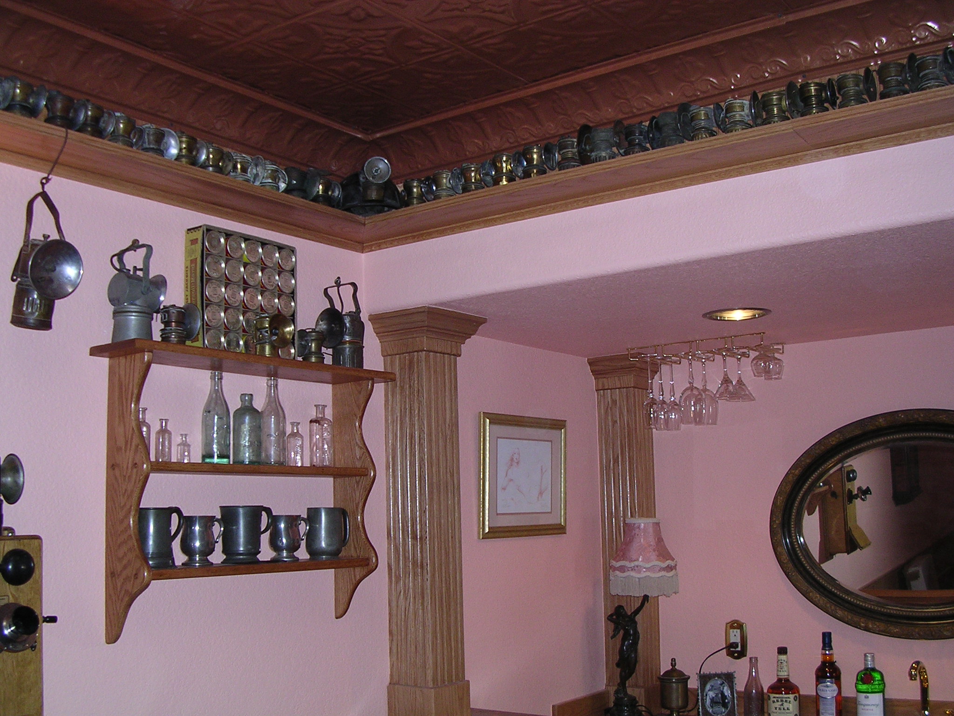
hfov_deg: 49.0
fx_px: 1047
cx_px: 477
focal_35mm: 38
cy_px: 358
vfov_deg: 37.7
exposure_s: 1/60.1
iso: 160
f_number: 2.8
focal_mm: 5.8
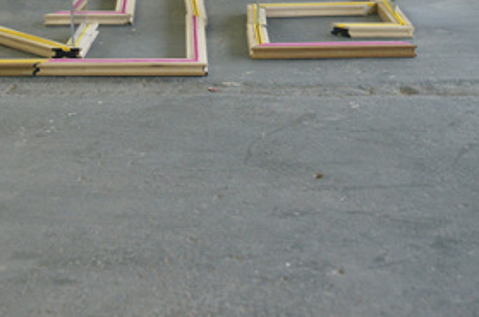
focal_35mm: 101
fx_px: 1342
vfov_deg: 13.3
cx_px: 197
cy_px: -12
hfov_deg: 20.2
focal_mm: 28
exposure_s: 1/50
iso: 800
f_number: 4.5
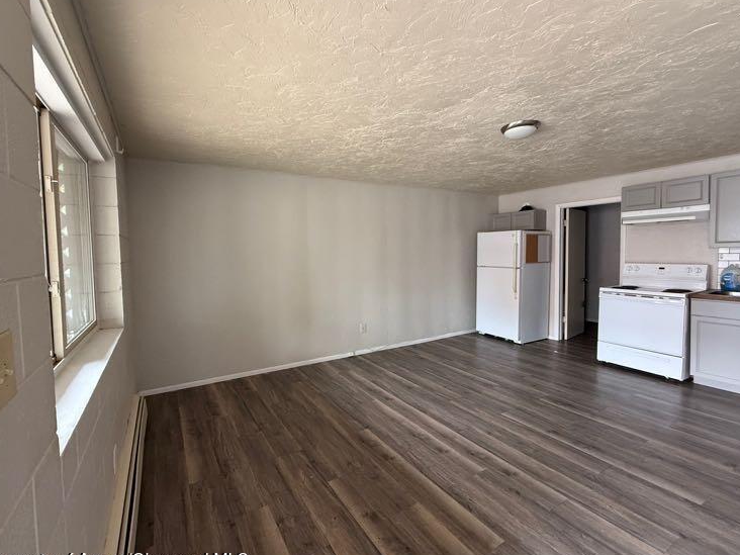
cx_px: 350
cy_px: 271
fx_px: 342
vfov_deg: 78.1
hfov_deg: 94.4
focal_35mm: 16
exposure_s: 1/90
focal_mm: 2.22
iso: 400
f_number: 2.2
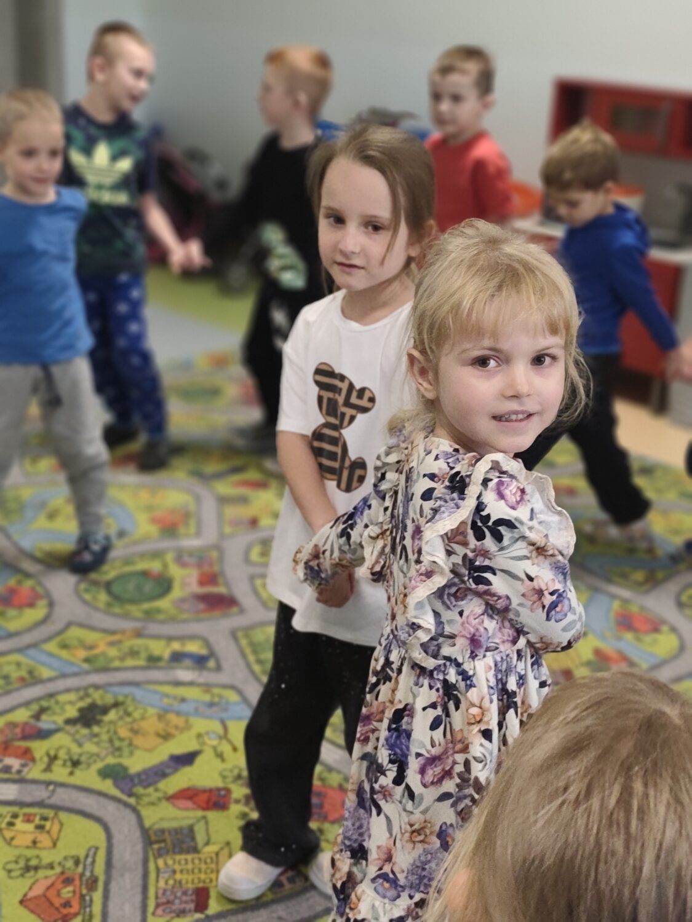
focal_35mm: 46
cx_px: 346
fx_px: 1226
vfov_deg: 41.2
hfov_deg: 31.5
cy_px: 461
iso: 2500
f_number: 1.65
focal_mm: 6.19
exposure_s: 1/150
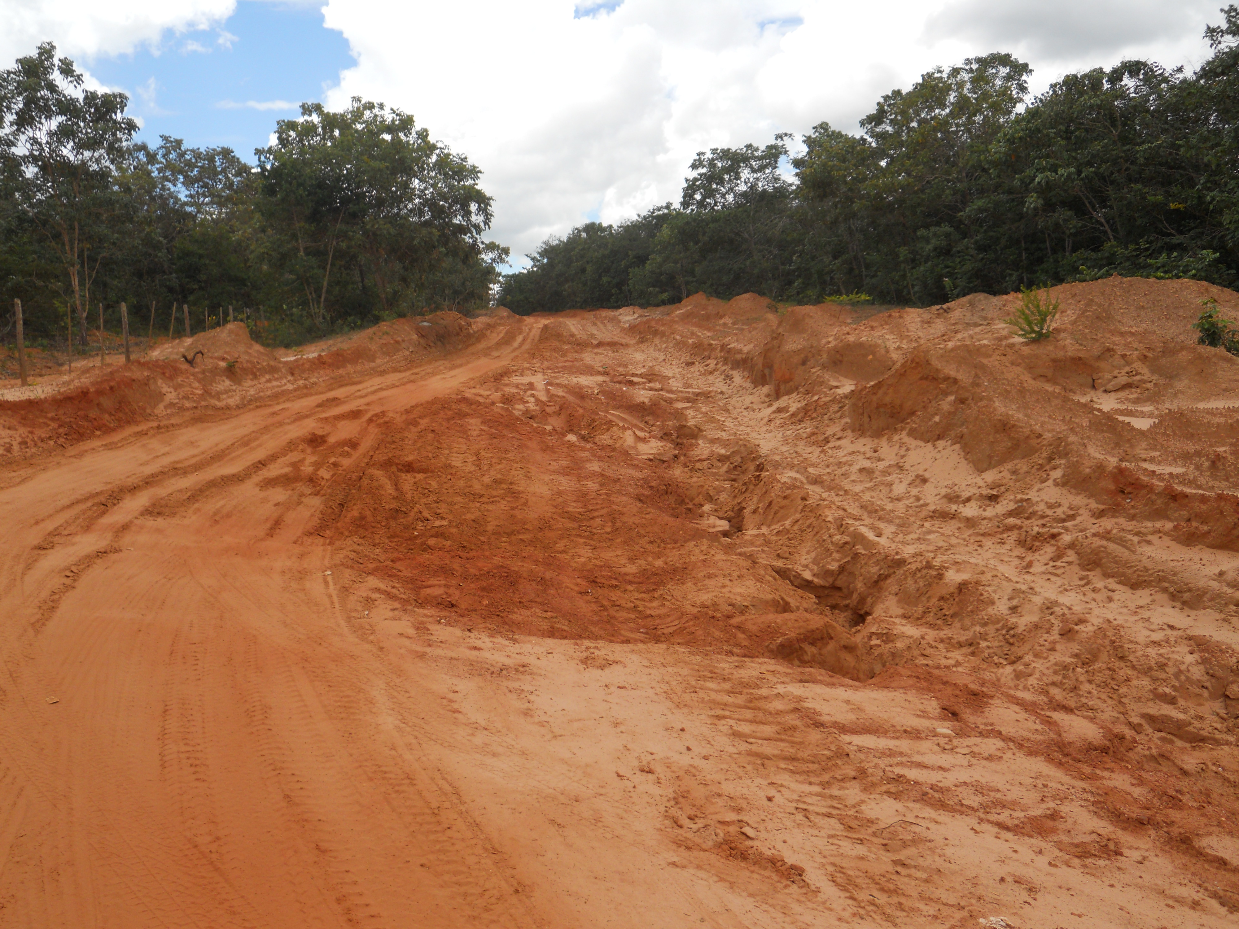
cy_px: 464
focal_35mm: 32
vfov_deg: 44.2
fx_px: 1145
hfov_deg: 56.8
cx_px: 620
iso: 80
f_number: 2.8
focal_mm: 5.7
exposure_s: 1/1000
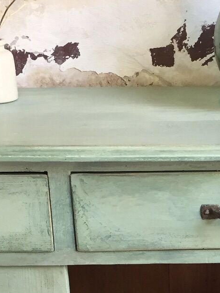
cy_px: 318
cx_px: 215
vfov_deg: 19.6
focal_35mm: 96
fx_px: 814
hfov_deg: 15.2
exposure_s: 1/30
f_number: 2.2
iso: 64
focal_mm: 4.15
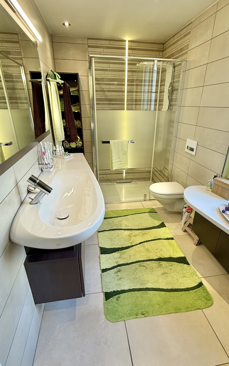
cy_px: 195
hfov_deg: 62.2
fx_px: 190
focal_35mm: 19
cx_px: 121
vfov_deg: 87.9
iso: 125
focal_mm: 2.22
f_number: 2.2
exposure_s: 1/98
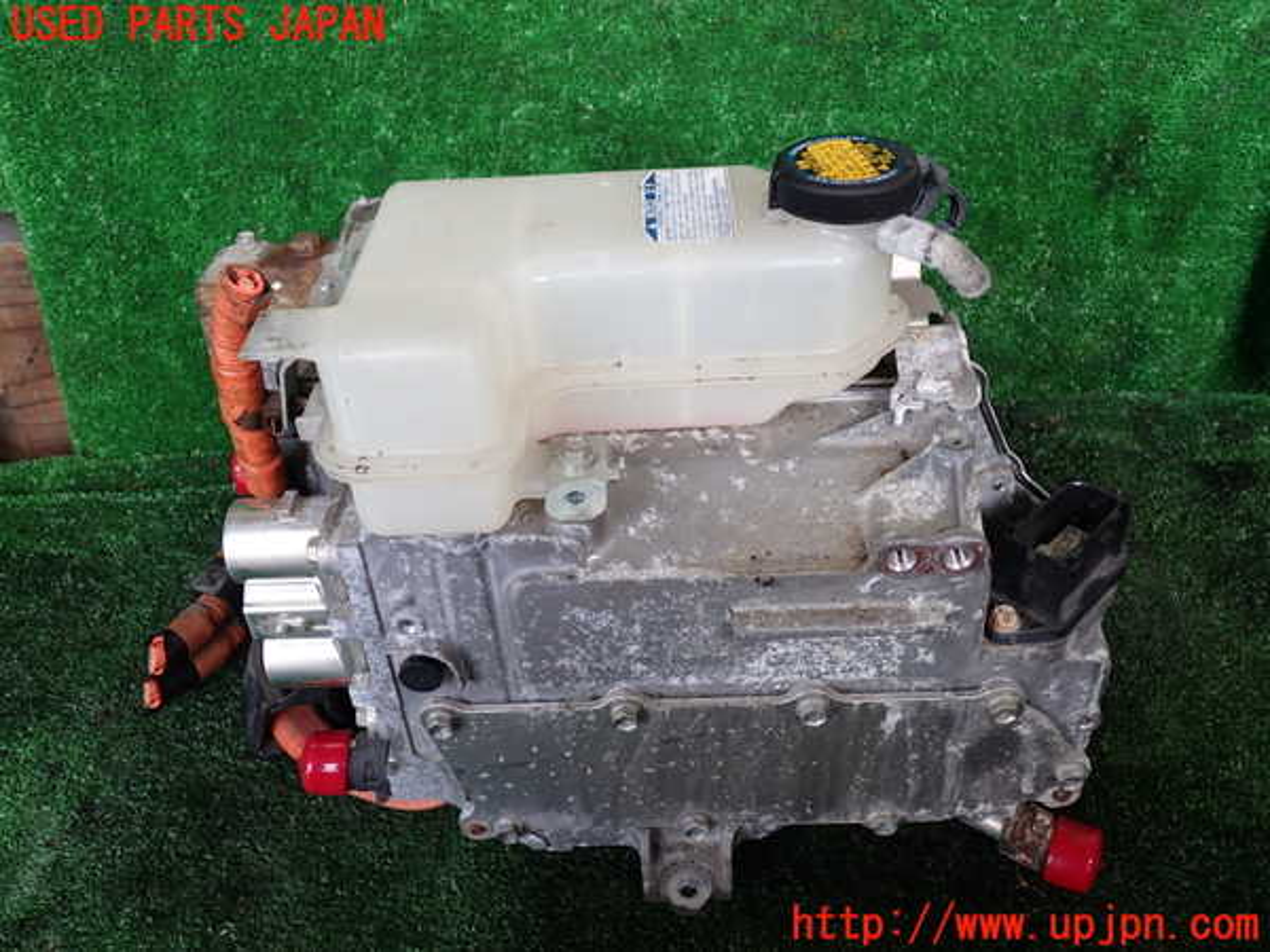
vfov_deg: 46.8
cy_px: 476
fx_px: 1101
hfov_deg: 60.0
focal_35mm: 30
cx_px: 635
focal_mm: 5.4
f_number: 2.3
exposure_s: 1/80
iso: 100
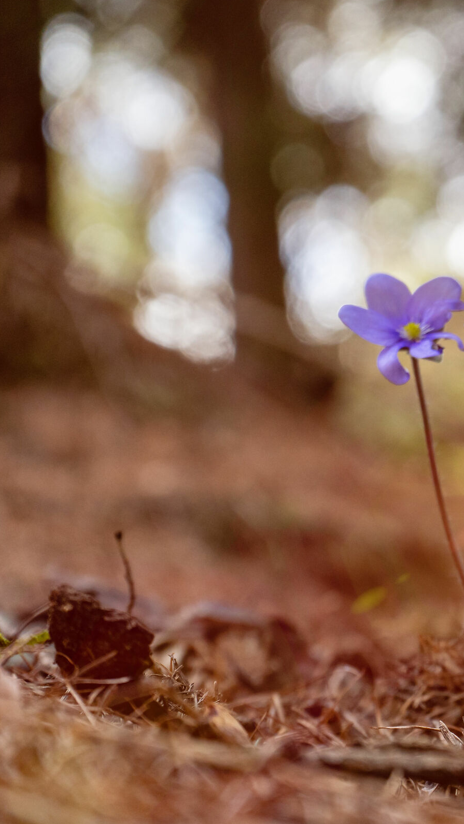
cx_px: 609
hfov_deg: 10.8
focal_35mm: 109
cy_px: 411
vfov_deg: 19.6
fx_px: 2384
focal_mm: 69
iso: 1000
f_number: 8
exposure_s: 1/250
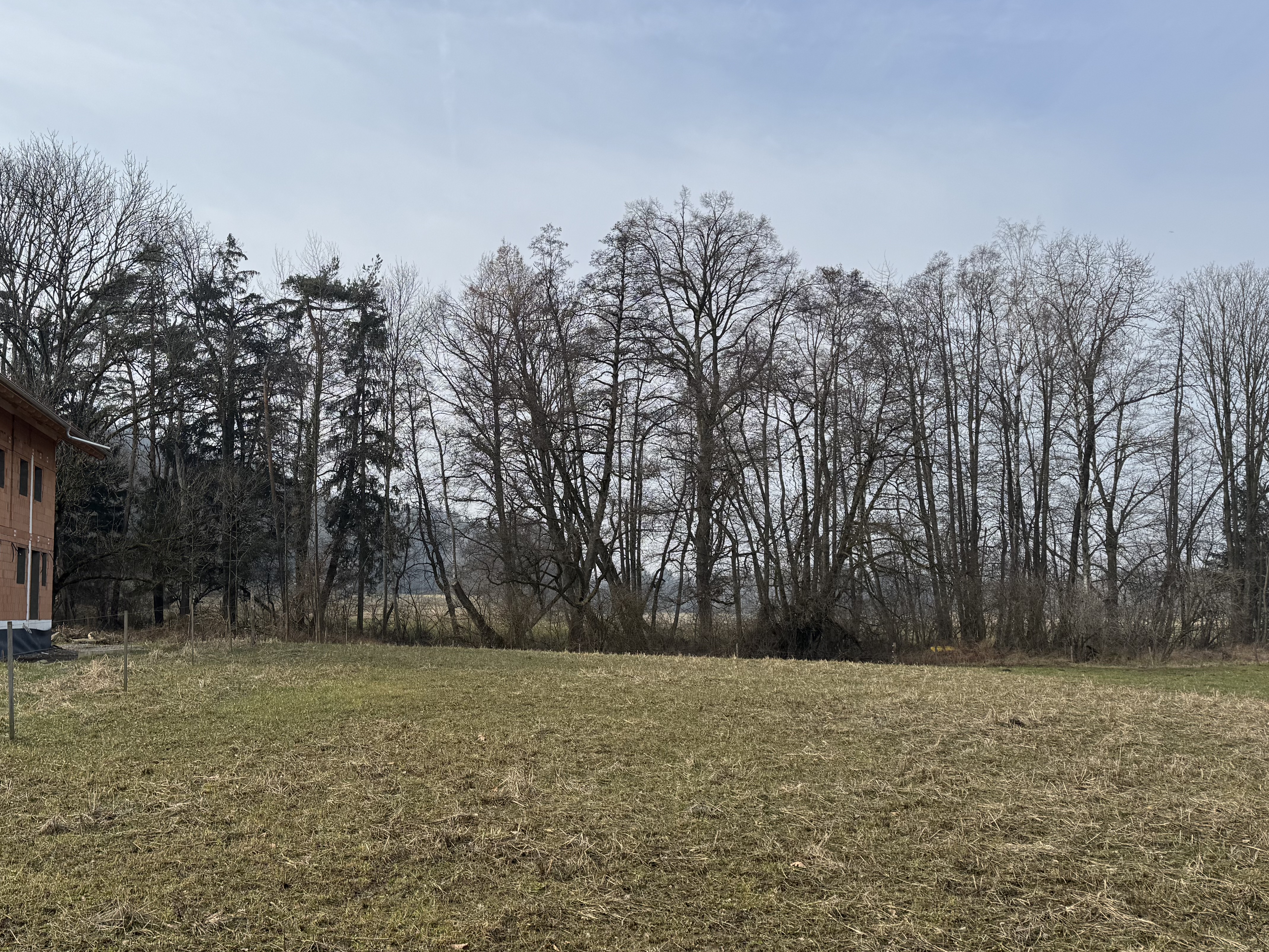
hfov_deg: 56.1
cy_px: 514
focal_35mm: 32
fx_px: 1173
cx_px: 477
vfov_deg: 44.1
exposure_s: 1/4049
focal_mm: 6.76
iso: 80
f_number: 1.78
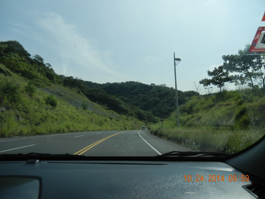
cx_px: 132
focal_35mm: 30
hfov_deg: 60.0
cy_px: 100
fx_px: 230
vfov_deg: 46.8
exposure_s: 1/633
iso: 160
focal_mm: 5.4
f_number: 7
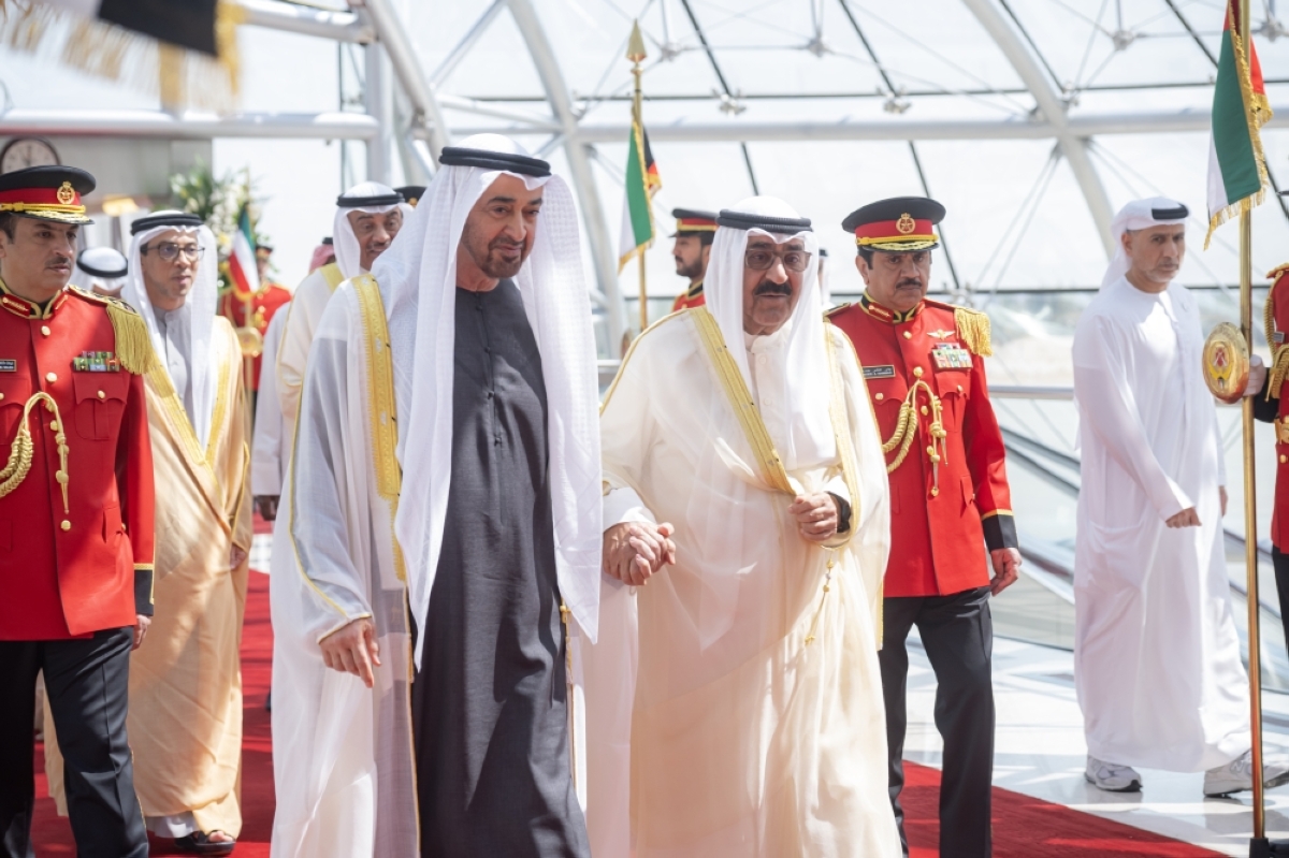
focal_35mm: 75
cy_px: 429
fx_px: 2684
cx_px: 644
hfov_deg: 27.0
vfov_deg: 18.2
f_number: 4
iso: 320
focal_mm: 75
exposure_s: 1/200
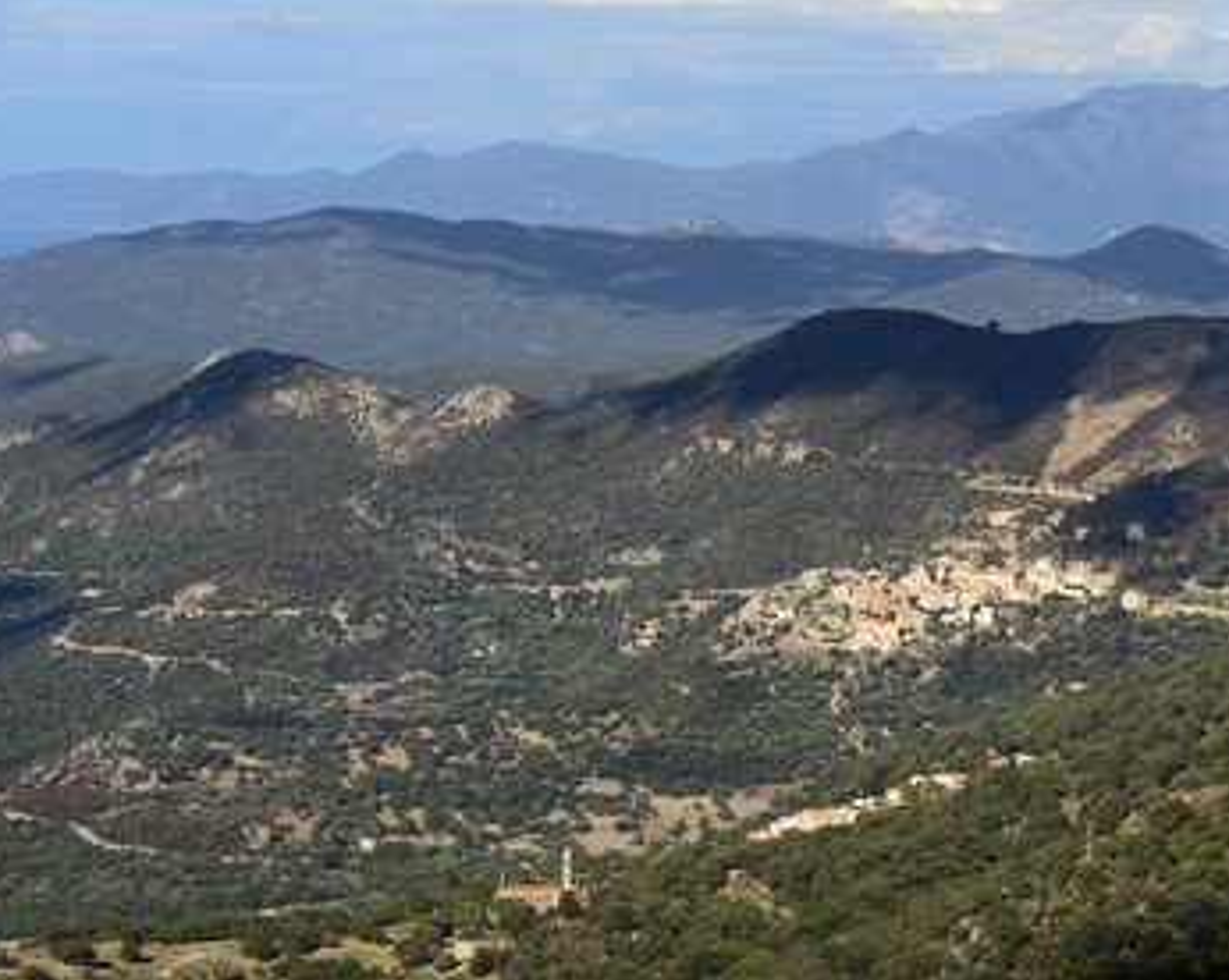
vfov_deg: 10.0
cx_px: 725
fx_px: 5595
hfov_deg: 12.5
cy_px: 490
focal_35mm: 154
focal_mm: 135
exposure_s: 1/320
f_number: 13
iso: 200
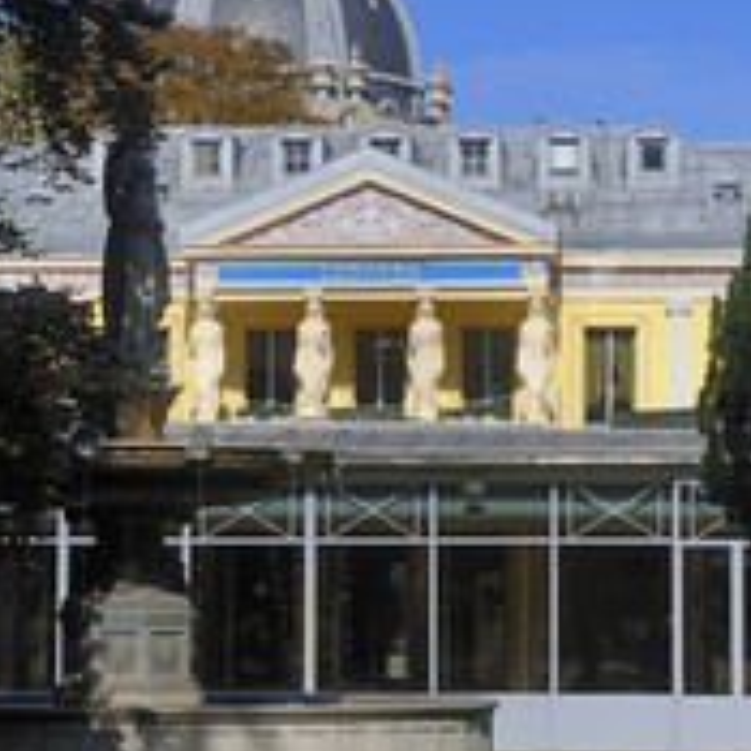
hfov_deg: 11.0
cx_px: 436
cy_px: 279
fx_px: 3903
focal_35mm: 159
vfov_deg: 11.0
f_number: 11
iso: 200
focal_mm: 78
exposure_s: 1/200
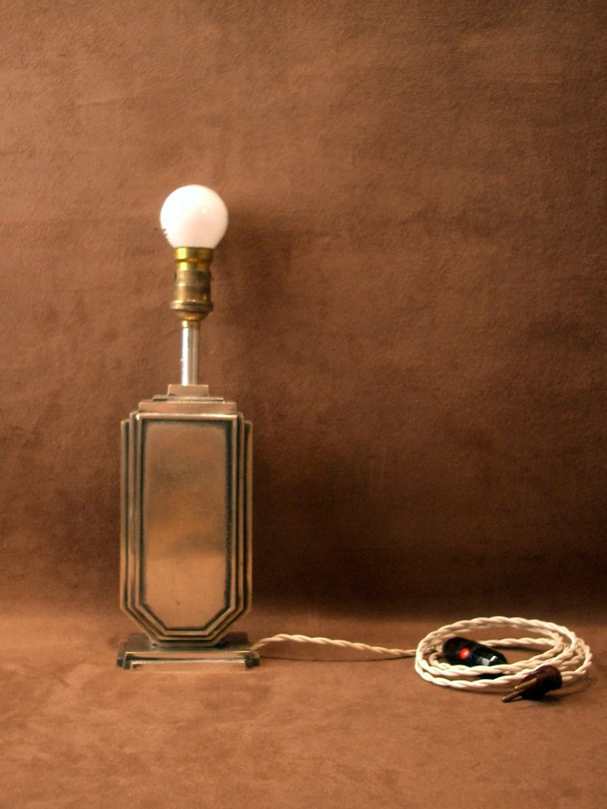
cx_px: 304
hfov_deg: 35.1
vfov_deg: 45.8
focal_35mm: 41
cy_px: 404
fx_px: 959
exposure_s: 1/40
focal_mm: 6.8
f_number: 2.8
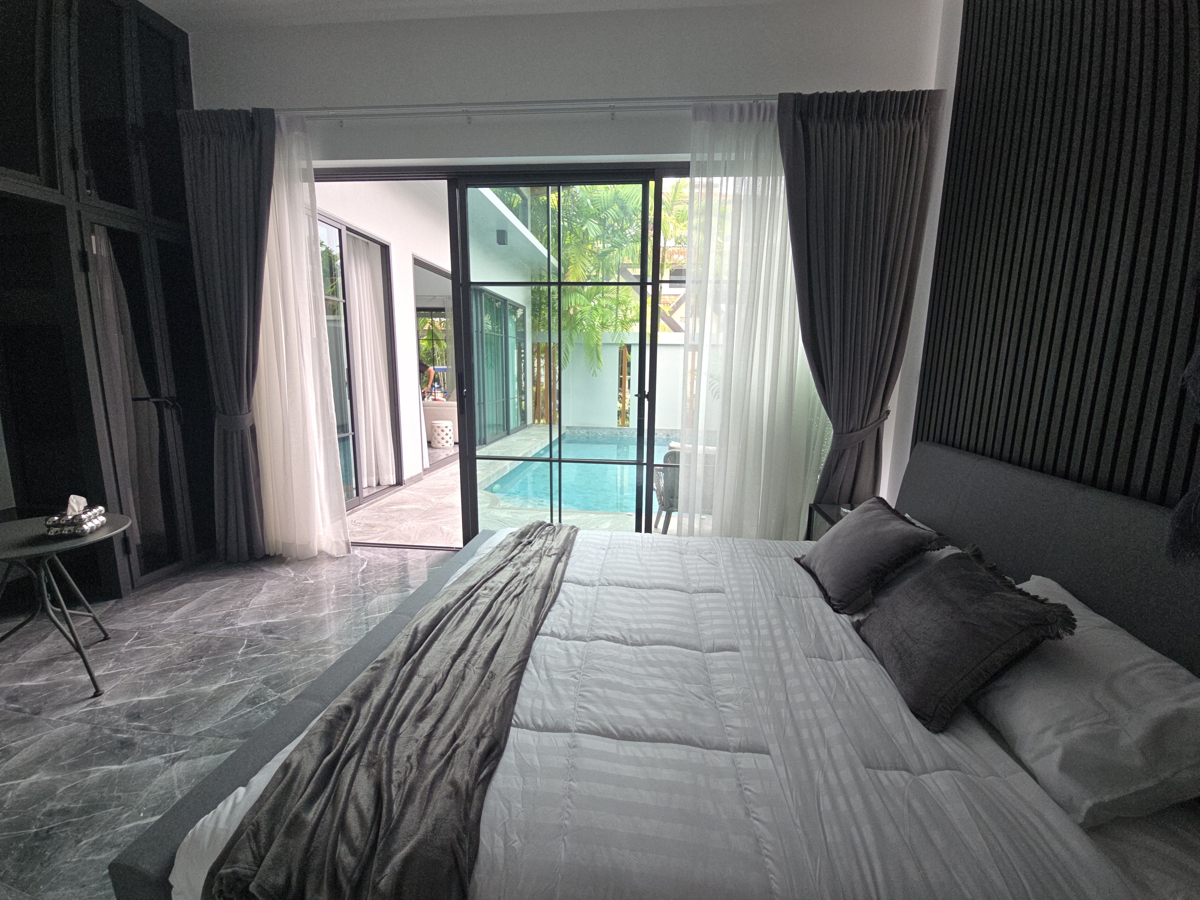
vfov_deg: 89.9
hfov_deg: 106.2
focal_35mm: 13
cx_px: 600
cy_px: 450
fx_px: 451
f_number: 2.2
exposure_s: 1/127
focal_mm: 2.2
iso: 50
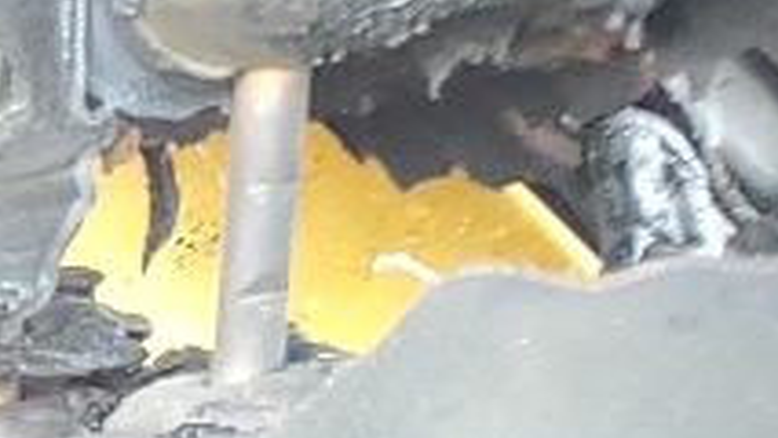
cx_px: -1698
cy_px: 1391
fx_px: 4396
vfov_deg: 5.3
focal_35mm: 213
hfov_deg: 8.3
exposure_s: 1/60.2
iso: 125
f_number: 1.5
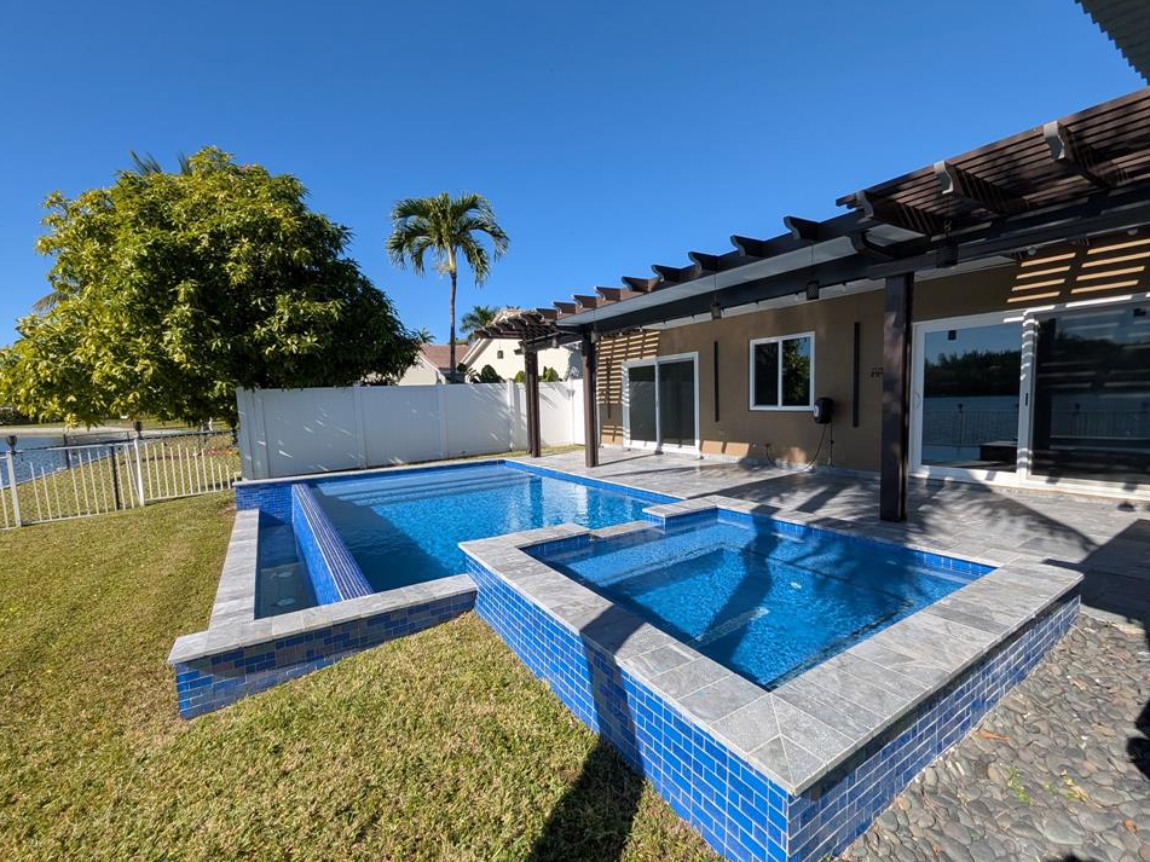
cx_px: 584
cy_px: 440
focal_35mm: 14
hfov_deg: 102.1
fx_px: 465
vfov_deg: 85.6
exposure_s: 1/1186
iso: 29
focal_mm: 1.54
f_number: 2.2
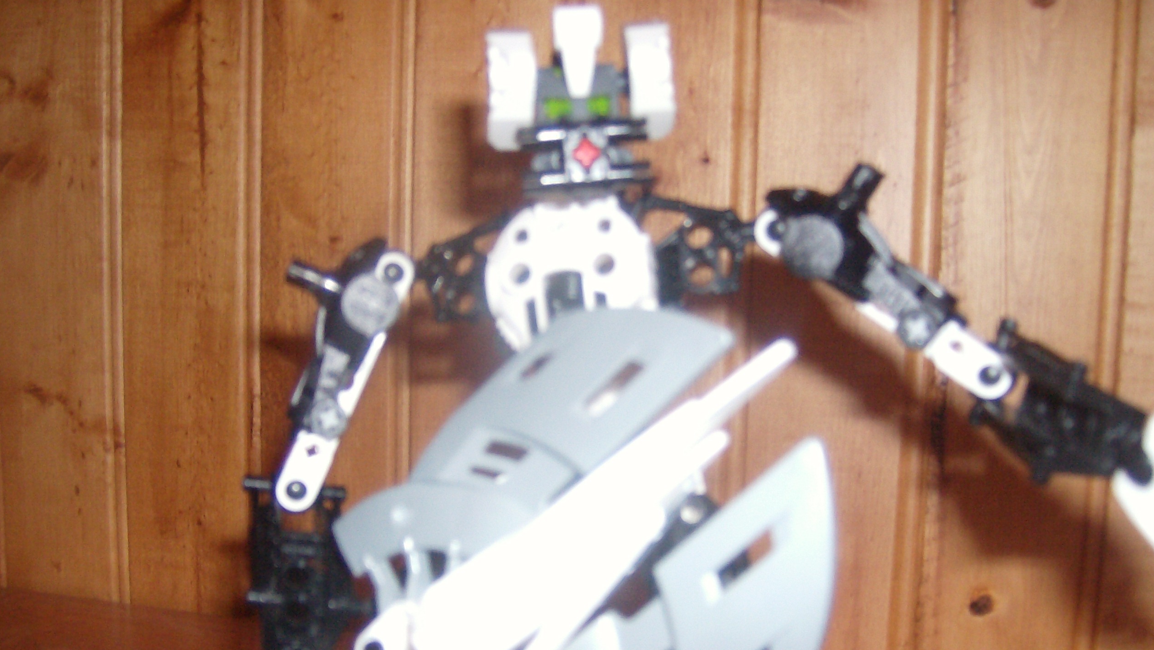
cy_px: 426
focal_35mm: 40
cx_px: 580
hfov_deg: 50.5
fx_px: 1224
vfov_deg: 29.5
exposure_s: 1/60
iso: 200
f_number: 2.8
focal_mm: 6
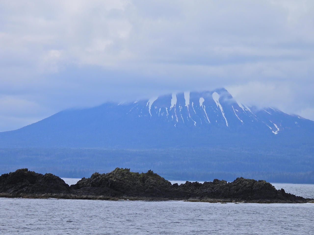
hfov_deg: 9.0
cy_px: 118
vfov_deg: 6.8
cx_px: 157
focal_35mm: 220
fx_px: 1996
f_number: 4.5
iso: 100
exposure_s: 1/1250
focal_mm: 39.3
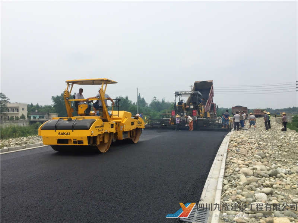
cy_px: 112
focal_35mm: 29
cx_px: 149
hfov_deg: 61.7
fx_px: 250
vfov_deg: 48.2
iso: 32
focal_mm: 4.15
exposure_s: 1/3300
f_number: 2.2
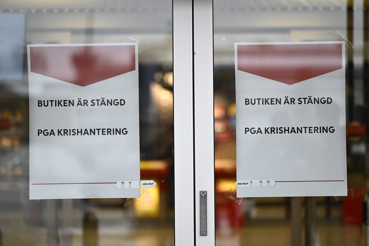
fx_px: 1640
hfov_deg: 12.8
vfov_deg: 8.6
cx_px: 184
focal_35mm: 160
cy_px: 123
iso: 2000
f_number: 2.8
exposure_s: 1/2000
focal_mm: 160
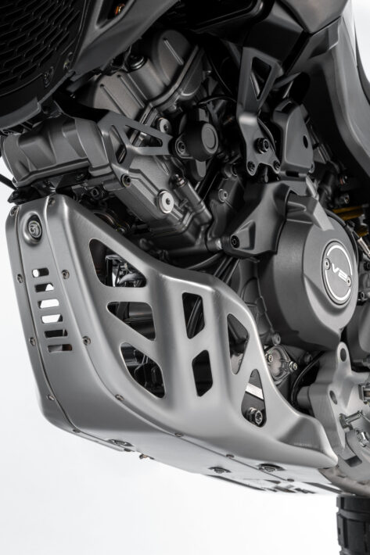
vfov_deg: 39.6
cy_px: 278
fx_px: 771
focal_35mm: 50
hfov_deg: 27.0
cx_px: 185
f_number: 11
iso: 100
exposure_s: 1/100
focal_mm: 50
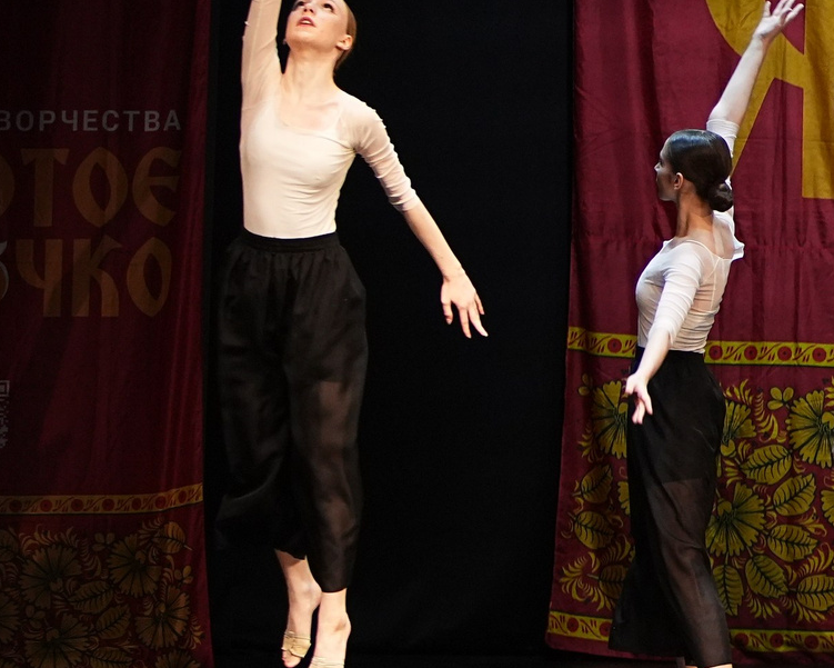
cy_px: -34
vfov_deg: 5.7
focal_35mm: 272
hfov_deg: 7.0
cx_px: 1397
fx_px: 6715
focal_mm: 85
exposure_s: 1/400
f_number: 2.8
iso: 2500
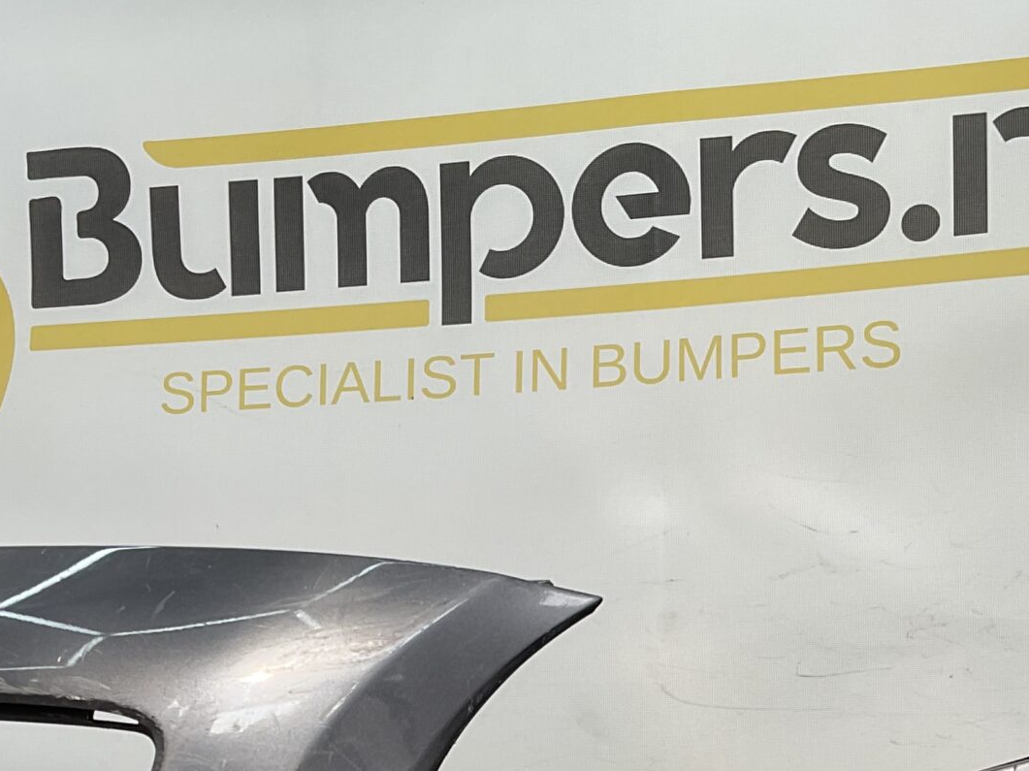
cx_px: 569
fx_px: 2080
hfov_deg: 27.8
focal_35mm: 70
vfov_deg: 20.1
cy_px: 836
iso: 16
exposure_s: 1/241
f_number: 1.8
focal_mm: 3
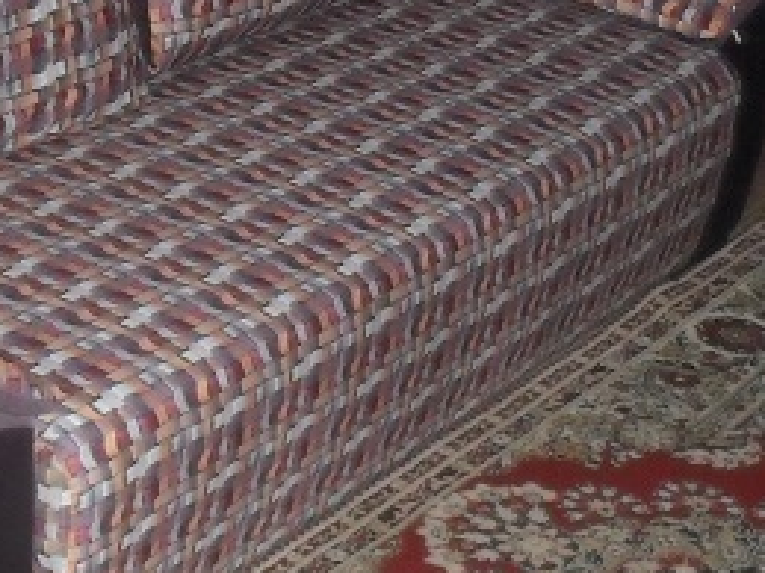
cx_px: 216
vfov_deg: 13.5
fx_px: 2386
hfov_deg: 18.1
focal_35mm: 108
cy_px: 32
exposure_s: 1/45
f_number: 3.2
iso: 320
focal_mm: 6.3
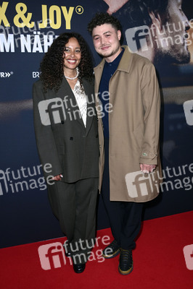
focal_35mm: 32
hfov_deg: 41.0
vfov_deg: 58.8
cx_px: 96
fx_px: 258
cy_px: 144
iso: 1000
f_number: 5.6
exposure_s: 1/250
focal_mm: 32
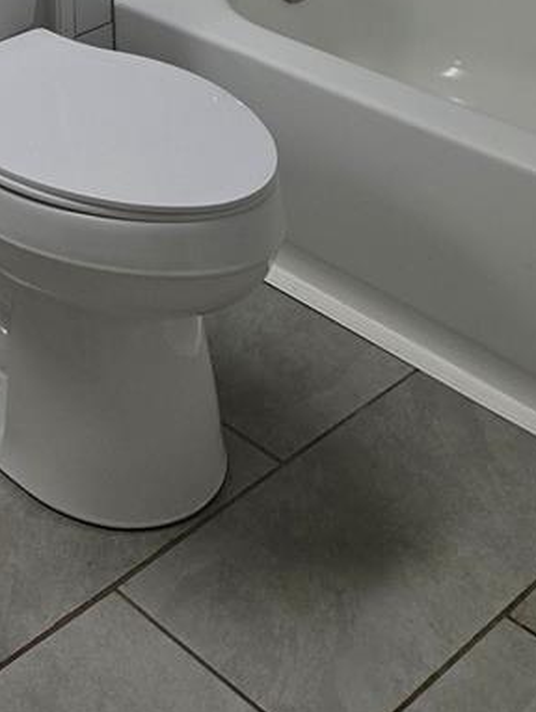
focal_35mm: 72
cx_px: -74
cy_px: -364
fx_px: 1484
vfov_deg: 22.2
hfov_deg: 19.5
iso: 100
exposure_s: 1/120
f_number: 1.8
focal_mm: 5.4
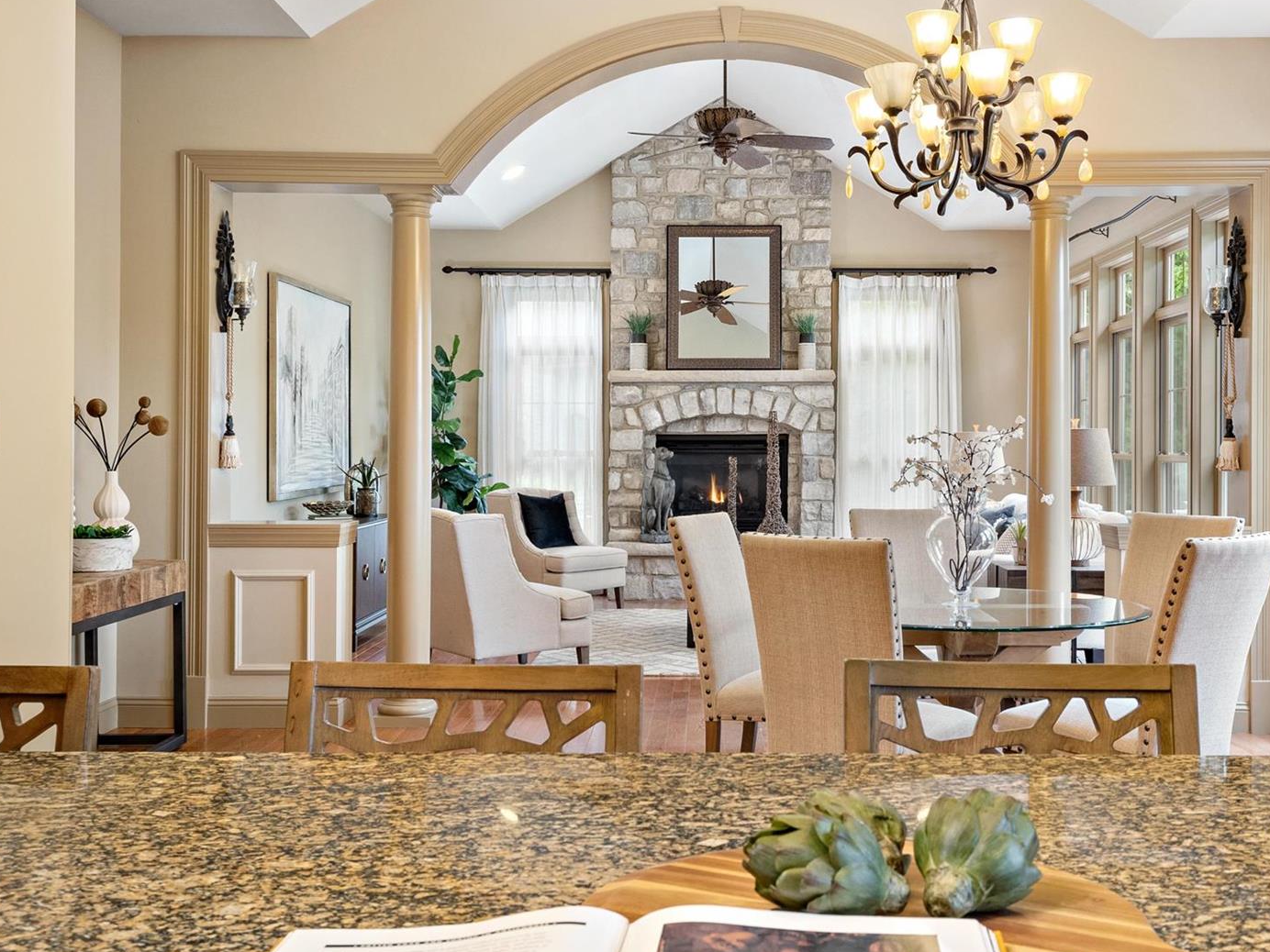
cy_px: 468
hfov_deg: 46.7
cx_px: 721
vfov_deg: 36.0
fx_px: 1468
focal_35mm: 40
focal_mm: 18
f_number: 8
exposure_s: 1/50
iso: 400
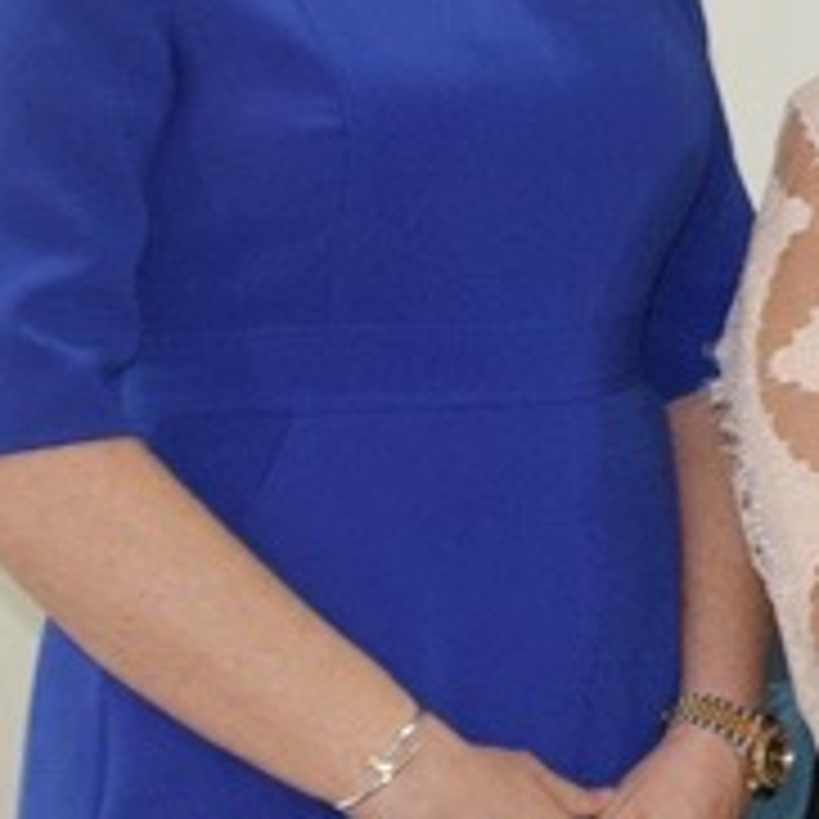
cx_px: 2120
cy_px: -16
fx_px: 4979
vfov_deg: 9.3
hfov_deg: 8.4
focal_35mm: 186
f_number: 3.8
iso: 1000
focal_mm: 26
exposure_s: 1/60
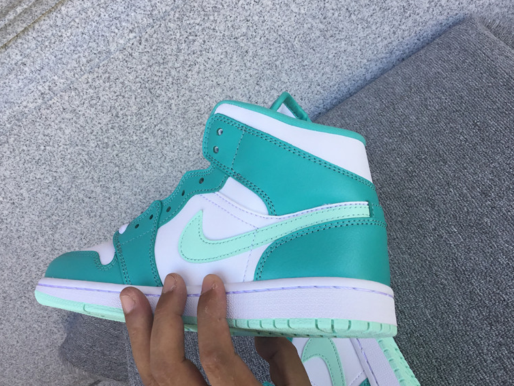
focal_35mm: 37
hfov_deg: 50.1
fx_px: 550
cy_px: 209
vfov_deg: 38.7
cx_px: 244
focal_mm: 3.3
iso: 25
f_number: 2.4
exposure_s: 1/166
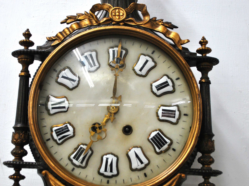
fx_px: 367
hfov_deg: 37.5
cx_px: 115
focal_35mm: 51
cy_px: 103
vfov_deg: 28.5
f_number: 4.5
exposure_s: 1/40
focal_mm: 28
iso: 400
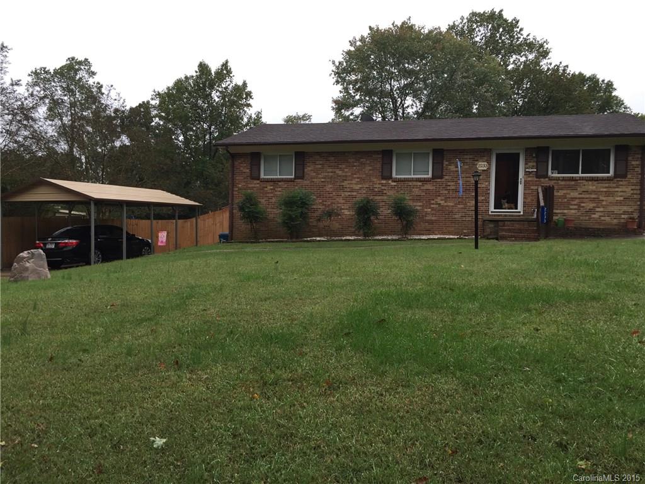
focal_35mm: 29
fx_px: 540
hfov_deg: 61.7
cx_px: 322
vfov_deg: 48.2
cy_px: 242
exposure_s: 1/60
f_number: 2.2
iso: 40
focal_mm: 4.15
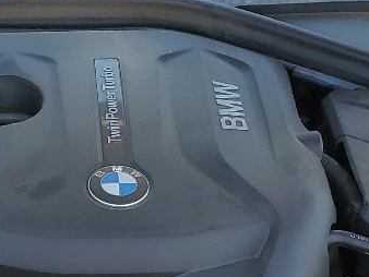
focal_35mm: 123
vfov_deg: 11.8
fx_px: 1312
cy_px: 317
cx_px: 130
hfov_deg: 16.0
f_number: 1.5
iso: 50
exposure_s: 1/769
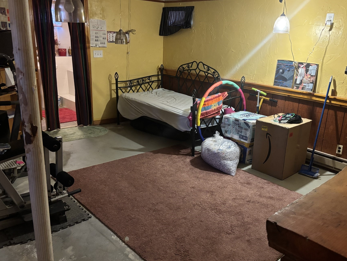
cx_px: 205
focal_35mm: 31
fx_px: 311
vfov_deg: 45.4
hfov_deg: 58.0
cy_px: 129
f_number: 1.6
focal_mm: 5.96
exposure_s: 1/30
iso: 500
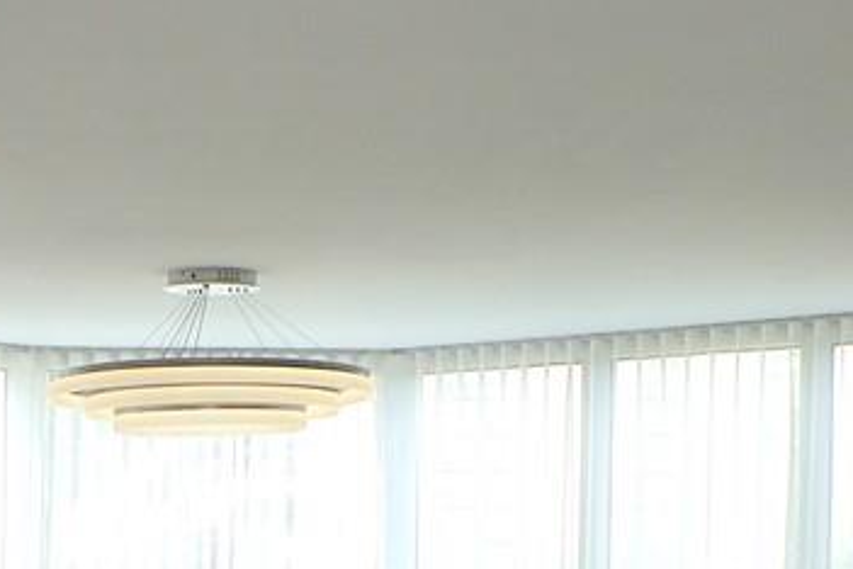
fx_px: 3080
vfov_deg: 10.3
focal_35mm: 130
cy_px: 795
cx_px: 44
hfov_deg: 15.5
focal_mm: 28
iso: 100
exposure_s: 1/100
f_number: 5
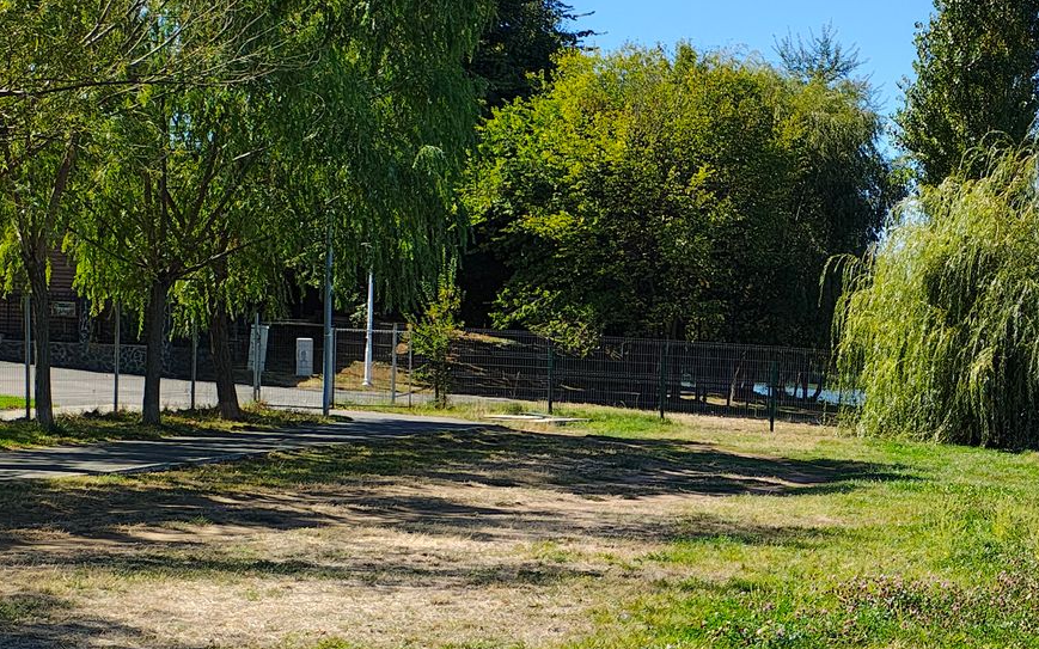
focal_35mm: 61
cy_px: 473
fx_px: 1727
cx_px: 1055
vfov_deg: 21.1
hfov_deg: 30.9
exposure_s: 1/954
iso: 100
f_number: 1.4
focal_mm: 5.89
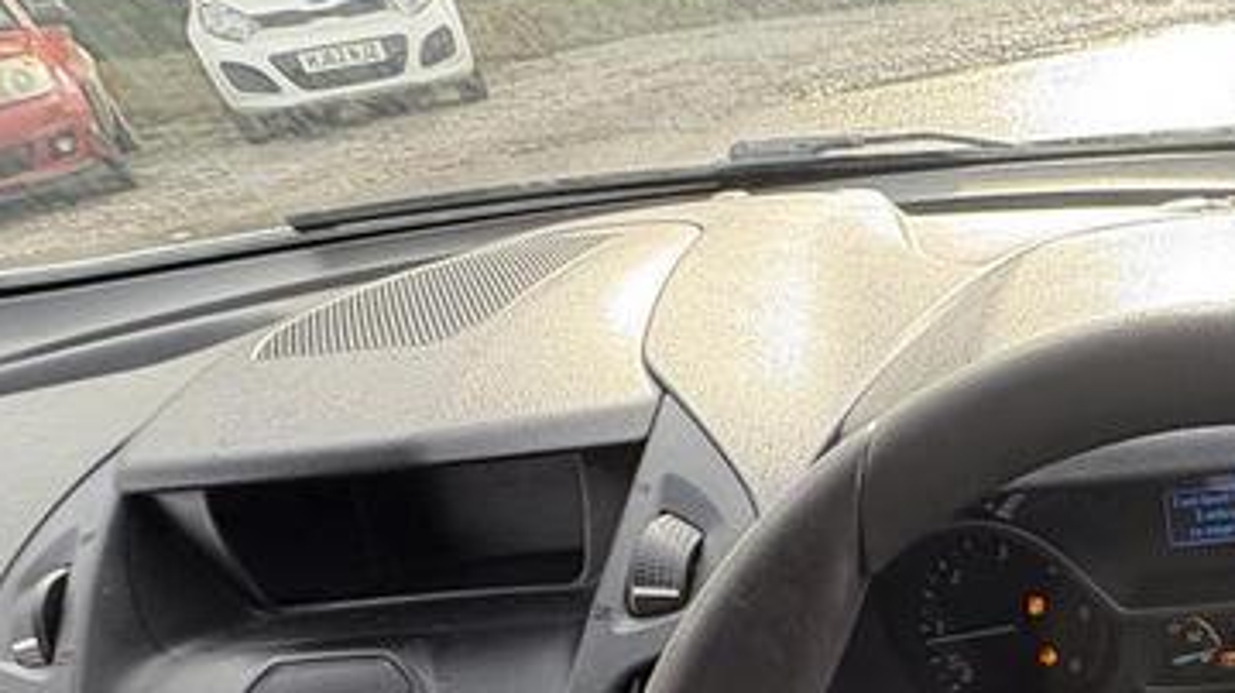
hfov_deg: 46.2
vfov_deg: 27.4
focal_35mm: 38
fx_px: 1244
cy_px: 830
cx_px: 1173
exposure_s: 1/99
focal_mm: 2.22
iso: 100
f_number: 2.2
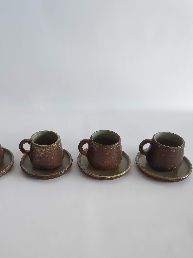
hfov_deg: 50.8
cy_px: 158
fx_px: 201
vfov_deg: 64.6
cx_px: 73
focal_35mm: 27
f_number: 1.9
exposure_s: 1/100
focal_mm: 3.94
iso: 550
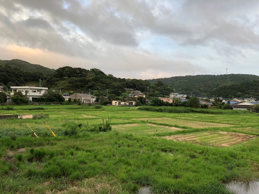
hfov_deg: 63.4
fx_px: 209
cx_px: 130
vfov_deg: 49.7
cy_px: 97
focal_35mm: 28
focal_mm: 4
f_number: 1.8
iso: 64
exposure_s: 1/120
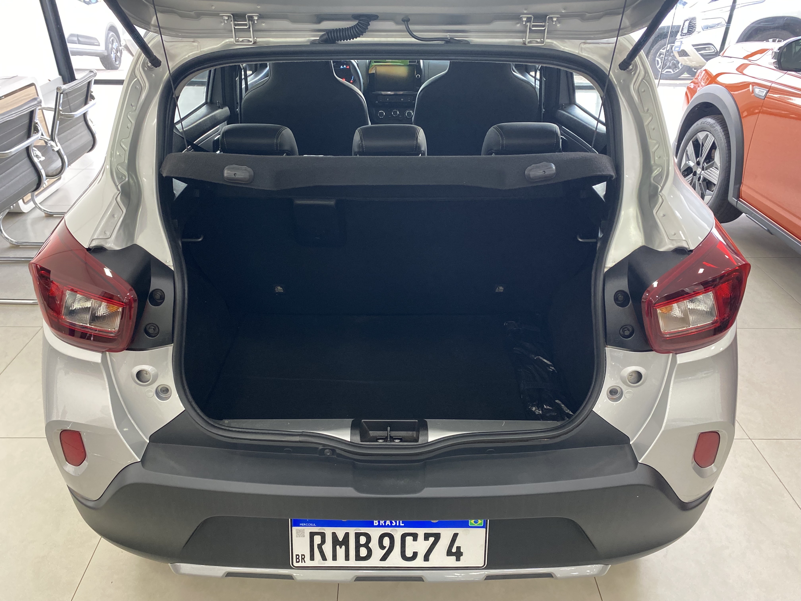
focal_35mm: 26
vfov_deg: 53.1
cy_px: 300
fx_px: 602
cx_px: 400
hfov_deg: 67.3
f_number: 1.8
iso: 320
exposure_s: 1/60
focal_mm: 4.25
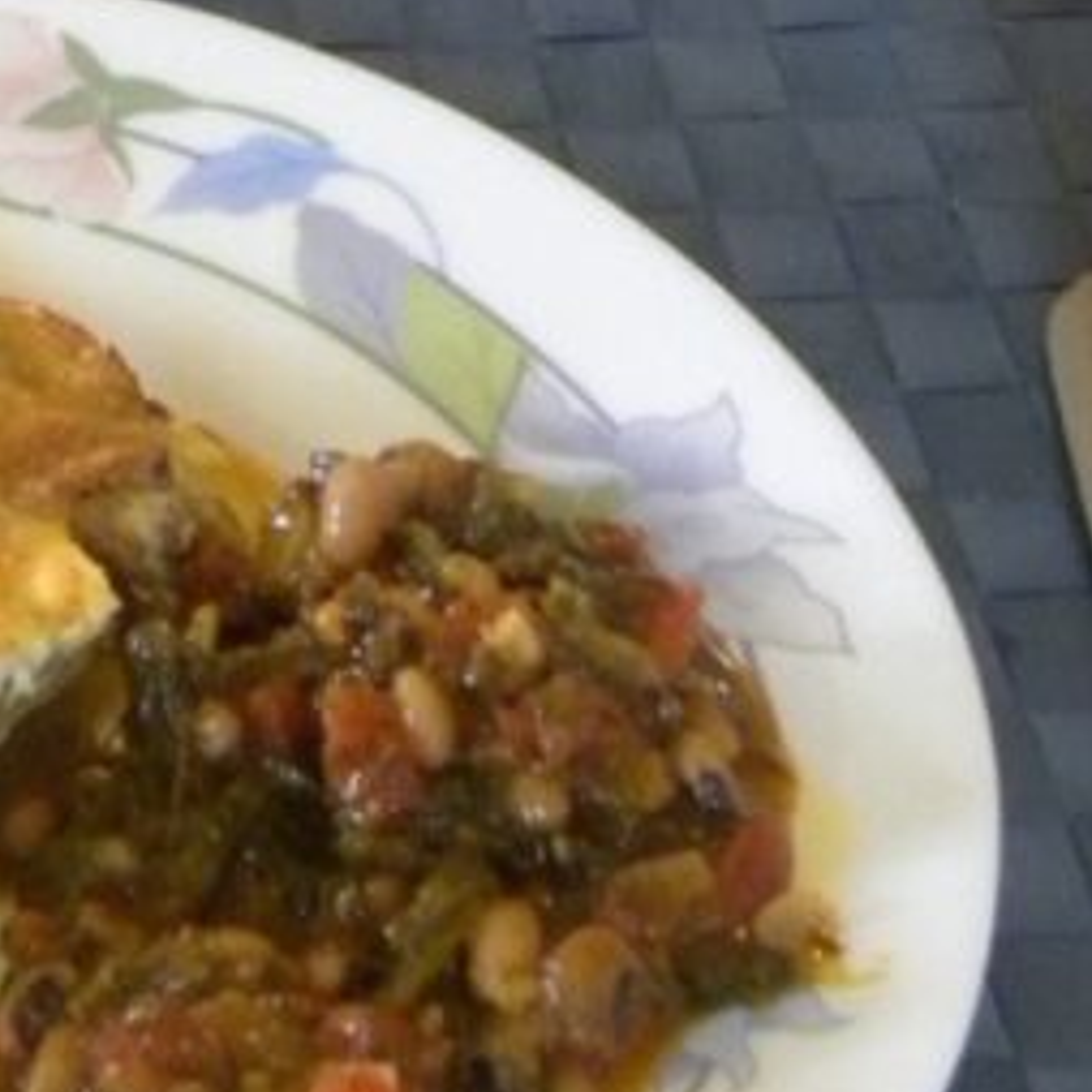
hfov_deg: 9.2
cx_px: -486
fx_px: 6603
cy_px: -391
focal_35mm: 185
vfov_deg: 9.3
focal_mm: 9.2
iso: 400
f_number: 3.5
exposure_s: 1/23.3
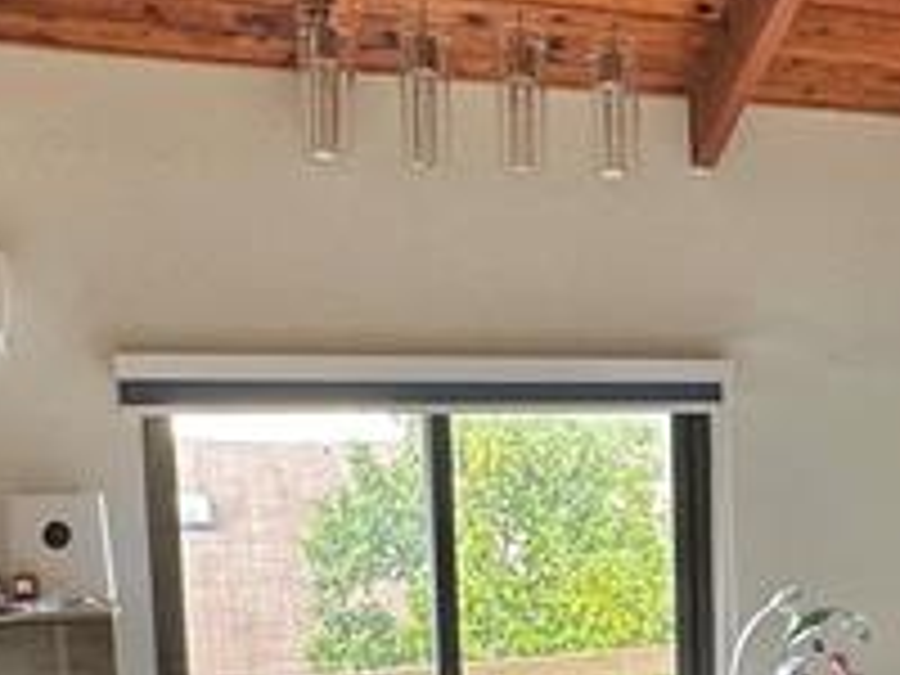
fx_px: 1456
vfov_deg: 24.9
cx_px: 756
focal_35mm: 56
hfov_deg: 33.1
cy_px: 666
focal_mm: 2.22
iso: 125
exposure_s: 1/120
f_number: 2.2
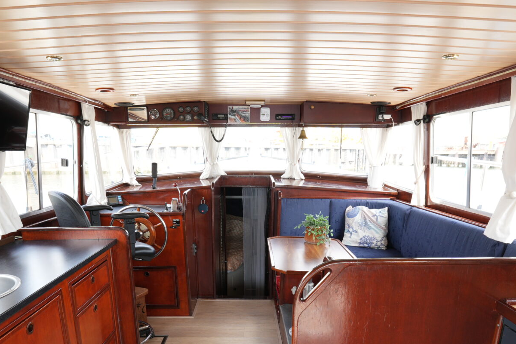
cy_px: 254
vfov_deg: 49.4
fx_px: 358
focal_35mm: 25
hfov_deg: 71.5
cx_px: 256
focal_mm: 10
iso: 160
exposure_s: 1/15
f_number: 8
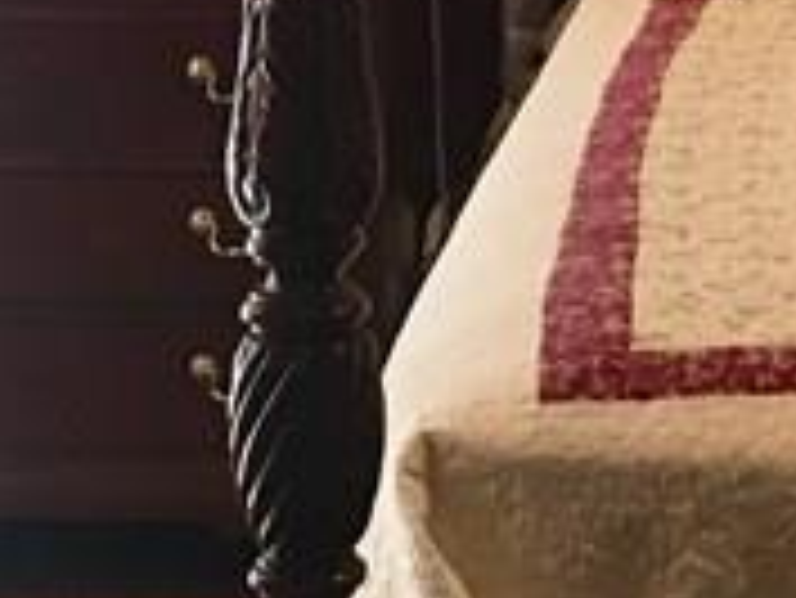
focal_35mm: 168
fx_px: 3866
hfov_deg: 11.7
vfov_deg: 8.5
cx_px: 702
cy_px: -427
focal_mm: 4.15
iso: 32
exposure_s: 1/15
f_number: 2.2
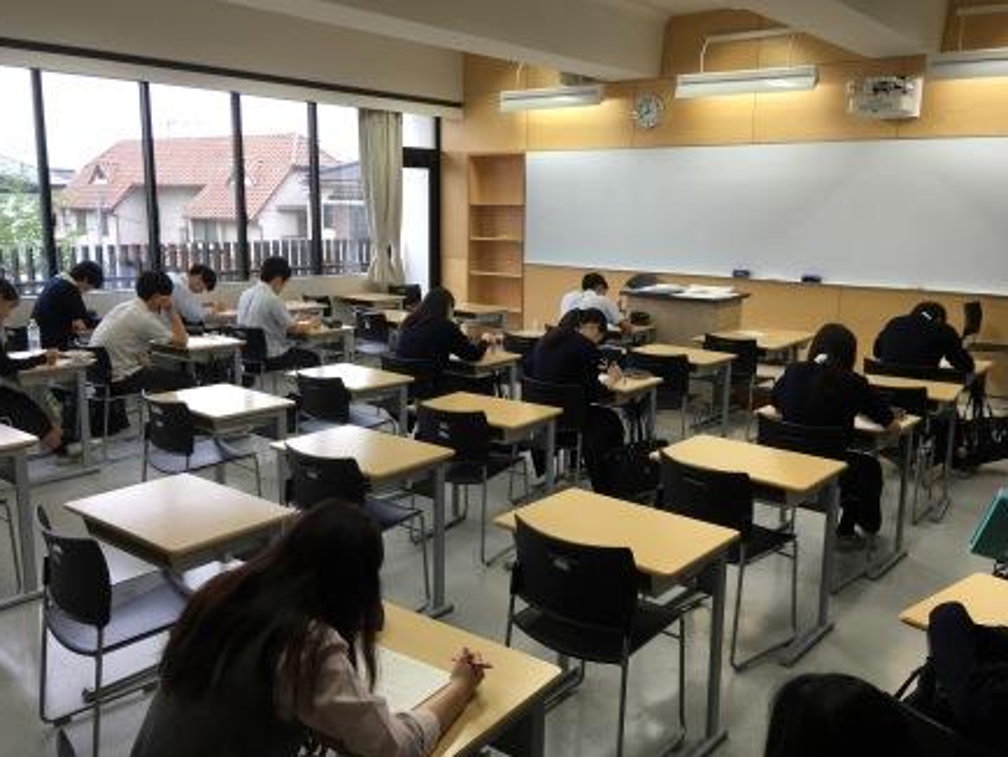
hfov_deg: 59.9
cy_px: 370
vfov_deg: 46.8
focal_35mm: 30
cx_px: 507
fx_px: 874
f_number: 2.2
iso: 25
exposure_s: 1/60
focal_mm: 4.15
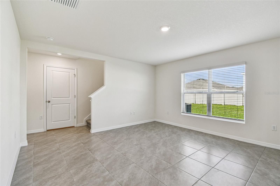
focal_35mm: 15
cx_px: 140
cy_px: 93
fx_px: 117
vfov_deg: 77.3
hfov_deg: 100.4
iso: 100
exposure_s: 1/40
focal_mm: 10
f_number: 7.1
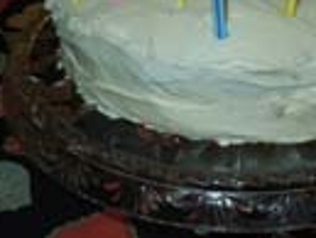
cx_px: 216
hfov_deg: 28.3
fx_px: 621
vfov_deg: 21.5
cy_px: 65
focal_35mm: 68
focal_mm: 4.5
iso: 100
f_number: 3.3
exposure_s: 1/30
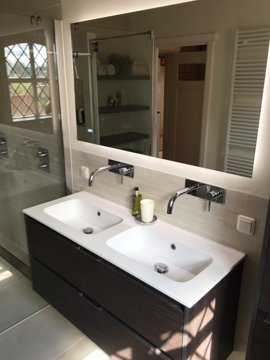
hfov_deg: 48.2
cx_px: 135
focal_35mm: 29
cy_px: 180
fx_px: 302
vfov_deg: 61.7
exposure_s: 1/50
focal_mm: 4.15
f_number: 2.2
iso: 25
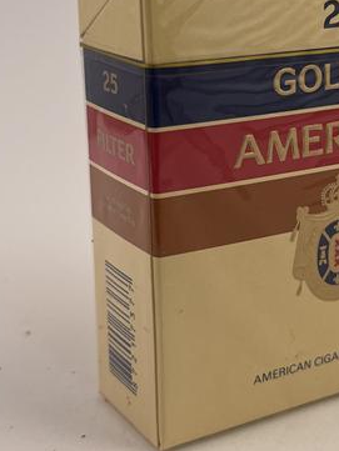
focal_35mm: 72
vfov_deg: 26.9
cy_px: 149
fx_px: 940
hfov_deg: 20.3
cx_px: 254
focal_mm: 5.1
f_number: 1.6
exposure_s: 1/203
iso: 40
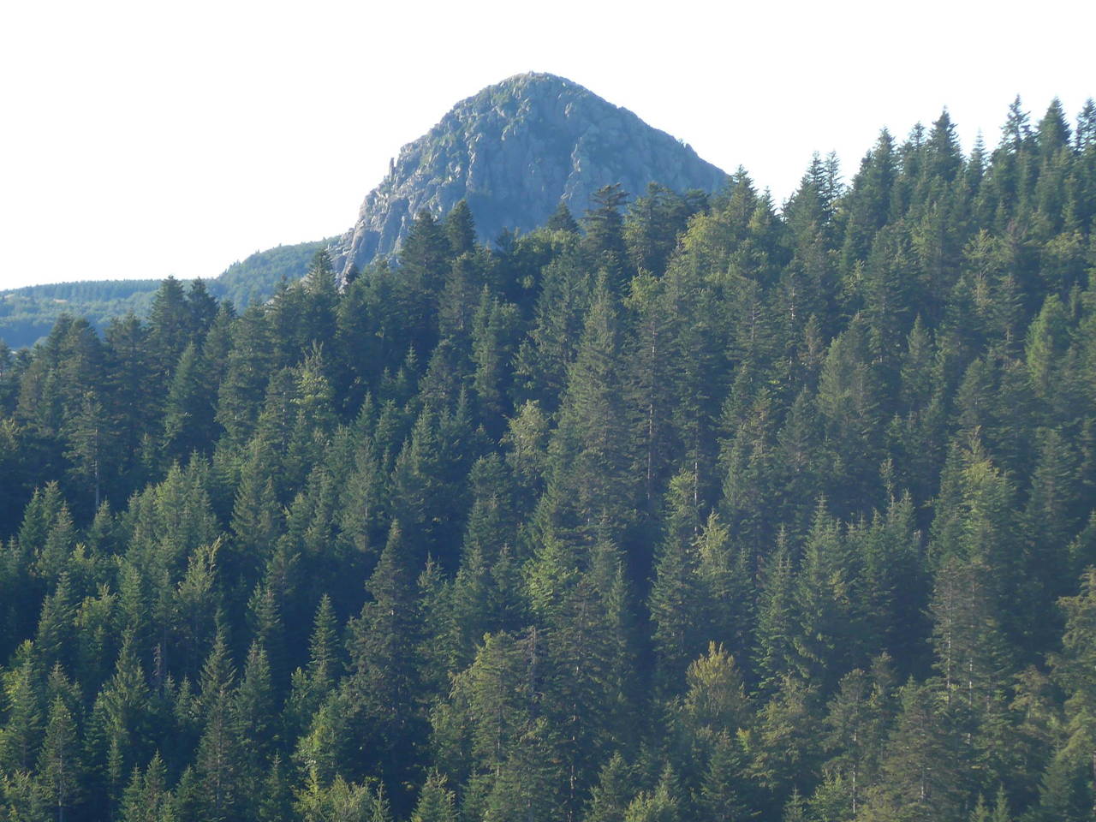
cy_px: 411
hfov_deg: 6.9
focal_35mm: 289
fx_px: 9150
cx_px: 548
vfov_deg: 5.1
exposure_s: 1/125
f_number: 5.9
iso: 125
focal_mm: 42.8
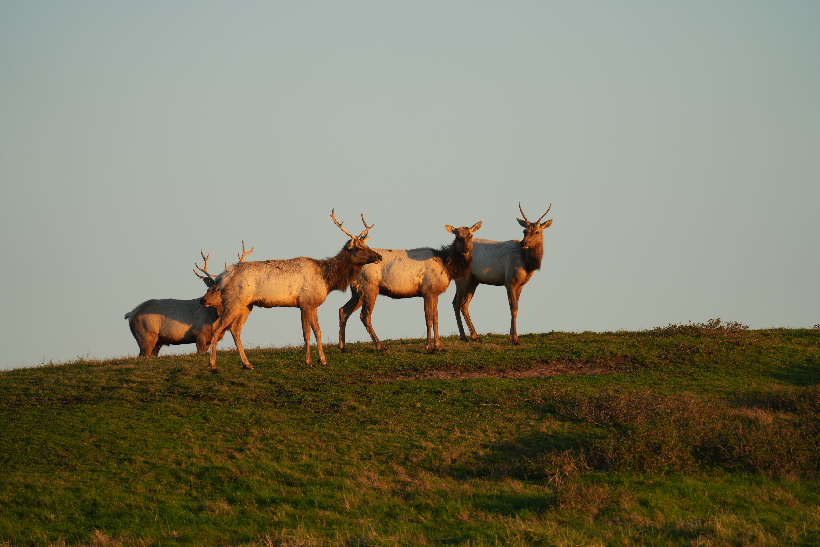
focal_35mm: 600
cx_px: 410
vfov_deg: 2.3
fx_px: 13666
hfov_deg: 3.4
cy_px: 274
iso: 200
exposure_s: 1/200
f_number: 5.6
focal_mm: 600
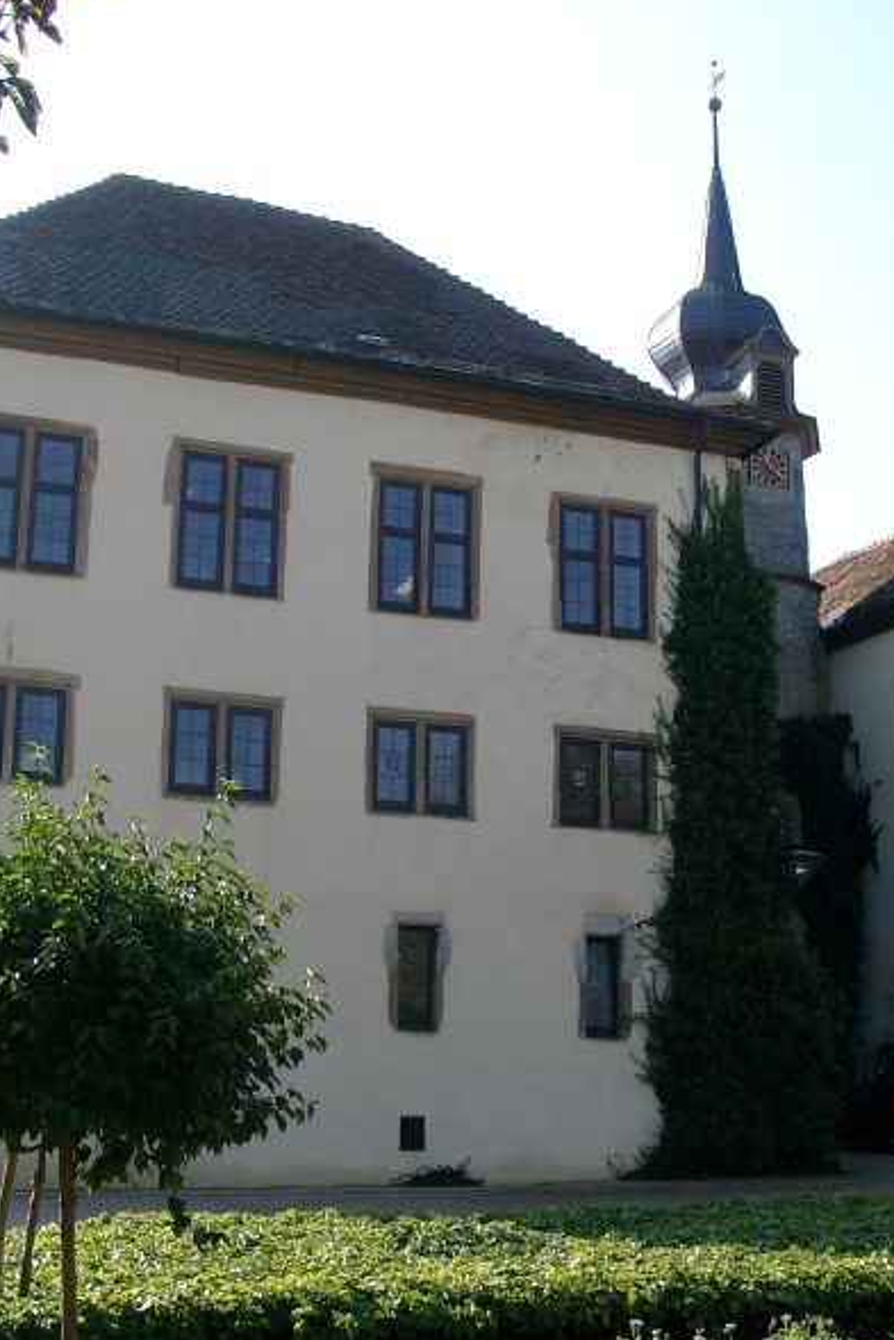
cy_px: 664
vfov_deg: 41.1
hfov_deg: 28.1
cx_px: 489
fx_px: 1787
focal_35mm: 48
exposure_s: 1/333
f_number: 4
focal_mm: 7.13
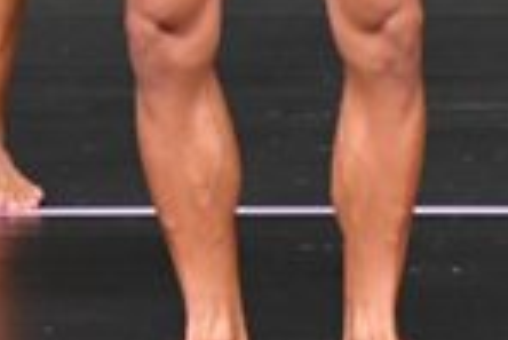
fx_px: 23235
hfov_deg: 1.3
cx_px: 273
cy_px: -409
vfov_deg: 0.8
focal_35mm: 1645
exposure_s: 1/400
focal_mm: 210
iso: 5000
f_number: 5.6
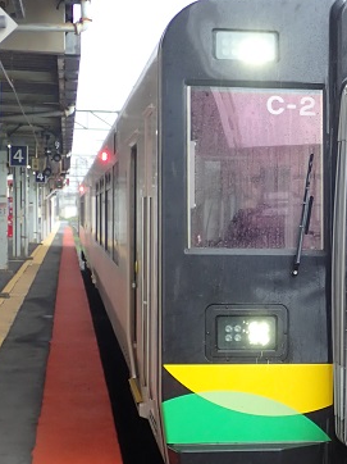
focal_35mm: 84
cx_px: 371
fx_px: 1124
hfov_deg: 17.0
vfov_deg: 23.3
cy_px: 279
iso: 125
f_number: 2.7
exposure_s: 1/125
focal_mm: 6.83
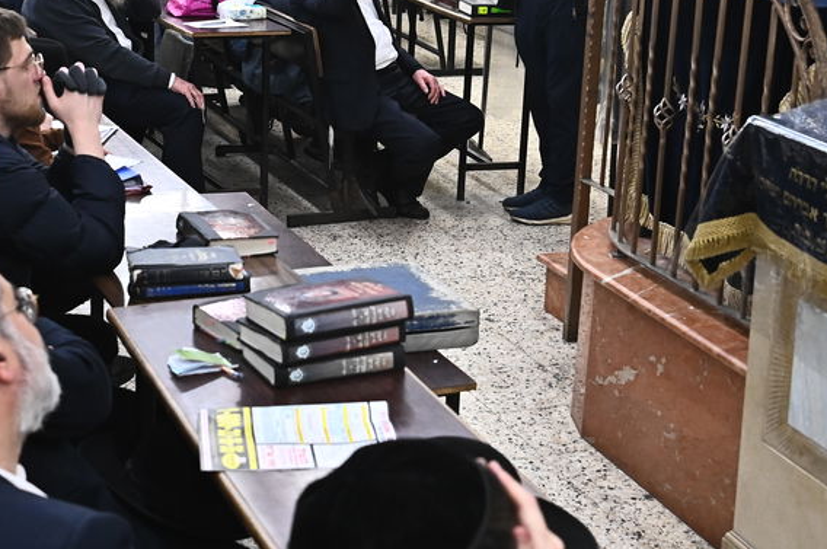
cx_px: 402
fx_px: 1698
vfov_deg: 18.3
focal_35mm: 74
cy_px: 157
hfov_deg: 27.4
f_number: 5
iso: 2000
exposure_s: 1/200
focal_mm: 30
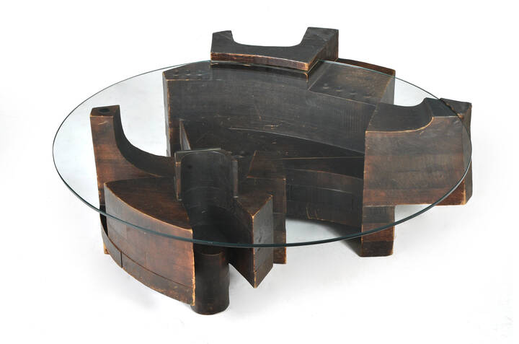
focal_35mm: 78
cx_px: 260
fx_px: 1122
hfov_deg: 26.0
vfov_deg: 17.4
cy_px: 172
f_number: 16
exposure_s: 1/160
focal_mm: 52
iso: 320
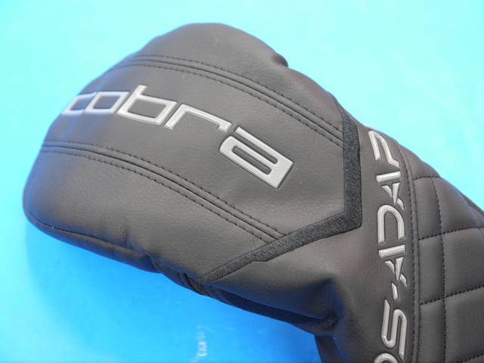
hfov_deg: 33.2
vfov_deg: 25.2
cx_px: 242
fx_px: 811
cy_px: 182
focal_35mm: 58
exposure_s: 1/50
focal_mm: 29
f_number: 4.9
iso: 800
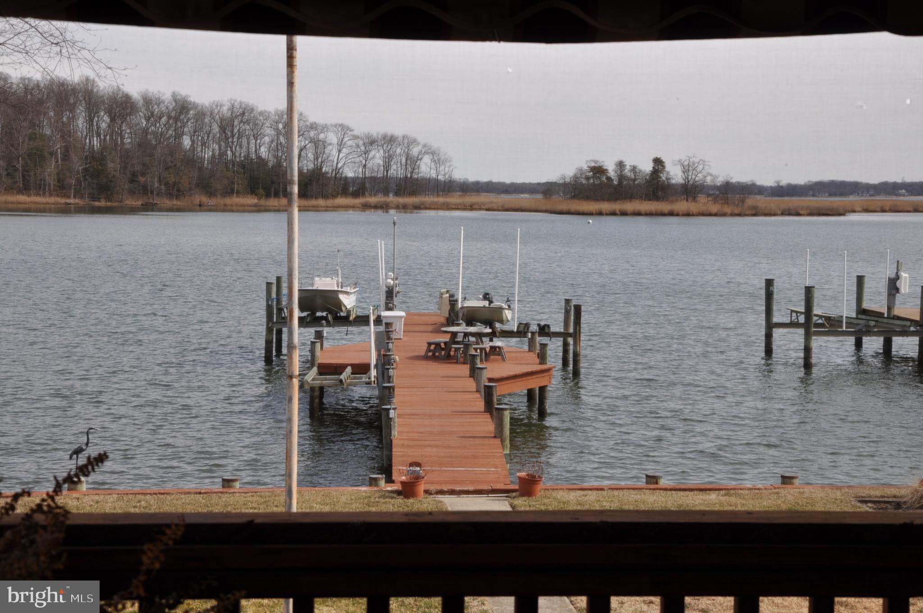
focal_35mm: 63
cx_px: 462
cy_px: 306
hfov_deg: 31.9
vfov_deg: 21.5
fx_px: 1613
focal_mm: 42
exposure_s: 1/250
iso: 200
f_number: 8
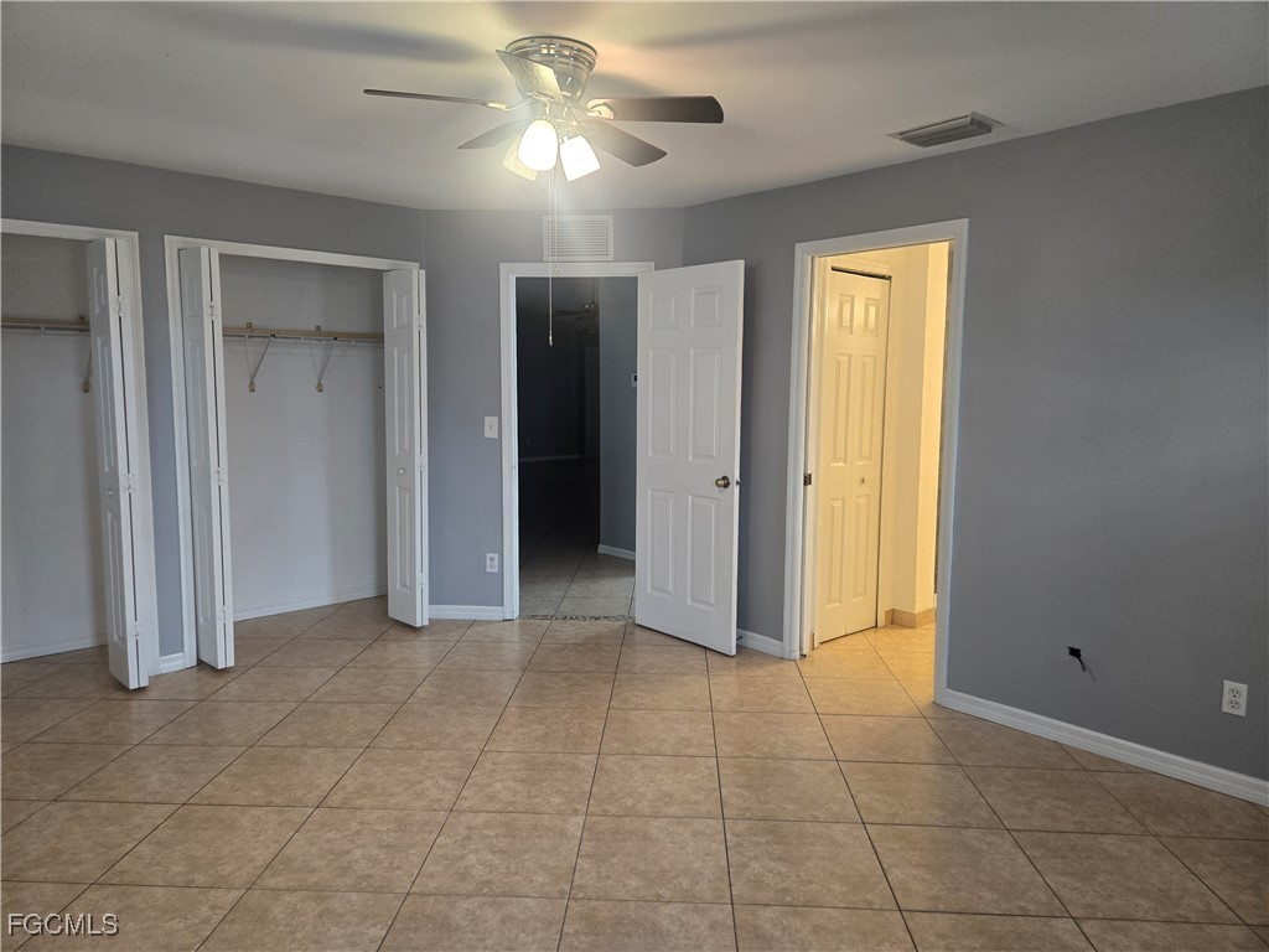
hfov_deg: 73.9
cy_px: 476
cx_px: 634
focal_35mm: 23
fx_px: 843
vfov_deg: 58.9
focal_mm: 5.4
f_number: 1.8
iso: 320
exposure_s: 1/120
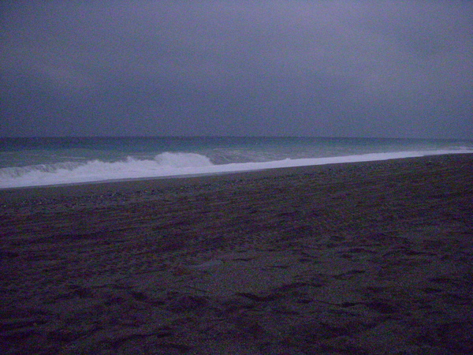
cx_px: 236
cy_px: 178
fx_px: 519
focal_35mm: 38
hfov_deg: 49.0
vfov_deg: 37.7
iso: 1600
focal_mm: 6.3
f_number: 3.3
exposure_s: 1/40
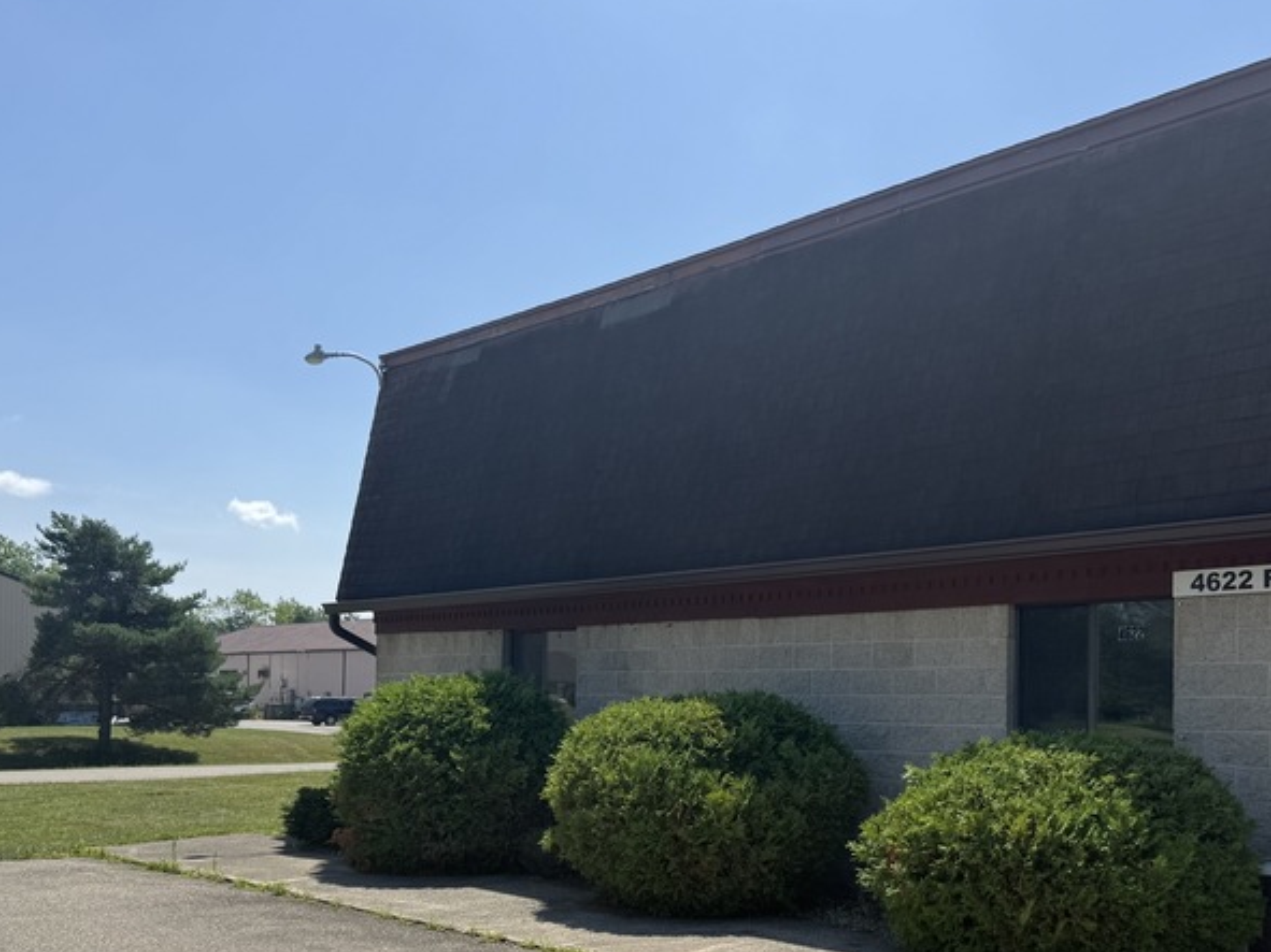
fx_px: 1432
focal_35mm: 39
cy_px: 673
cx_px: 708
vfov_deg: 36.2
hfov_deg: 47.8
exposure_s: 1/4950
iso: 80
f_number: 1.78
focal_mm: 6.76
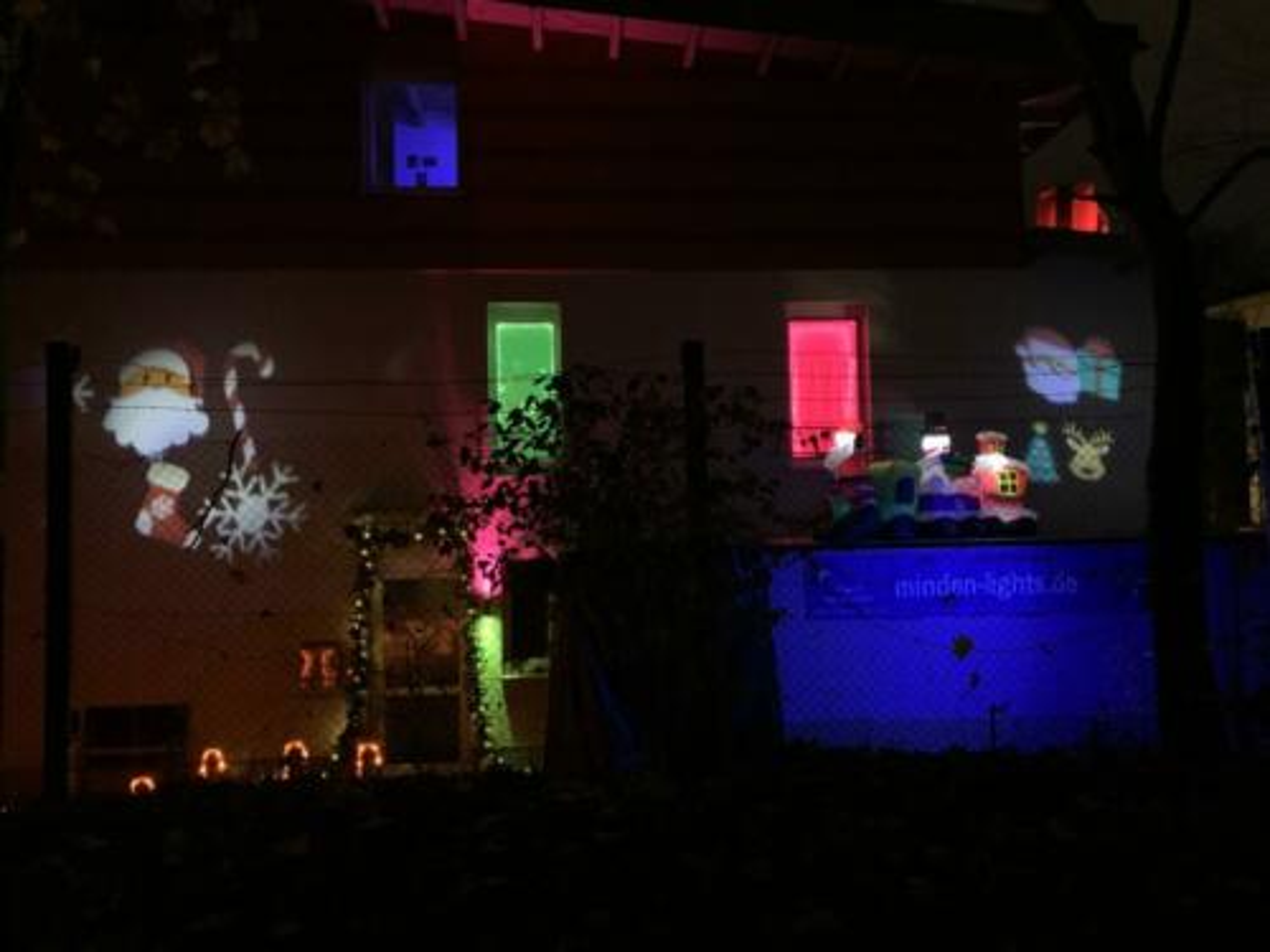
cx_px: 635
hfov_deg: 67.3
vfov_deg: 53.1
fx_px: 954
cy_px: 476
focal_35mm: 26
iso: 1600
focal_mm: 4.25
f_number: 1.8
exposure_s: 1/16
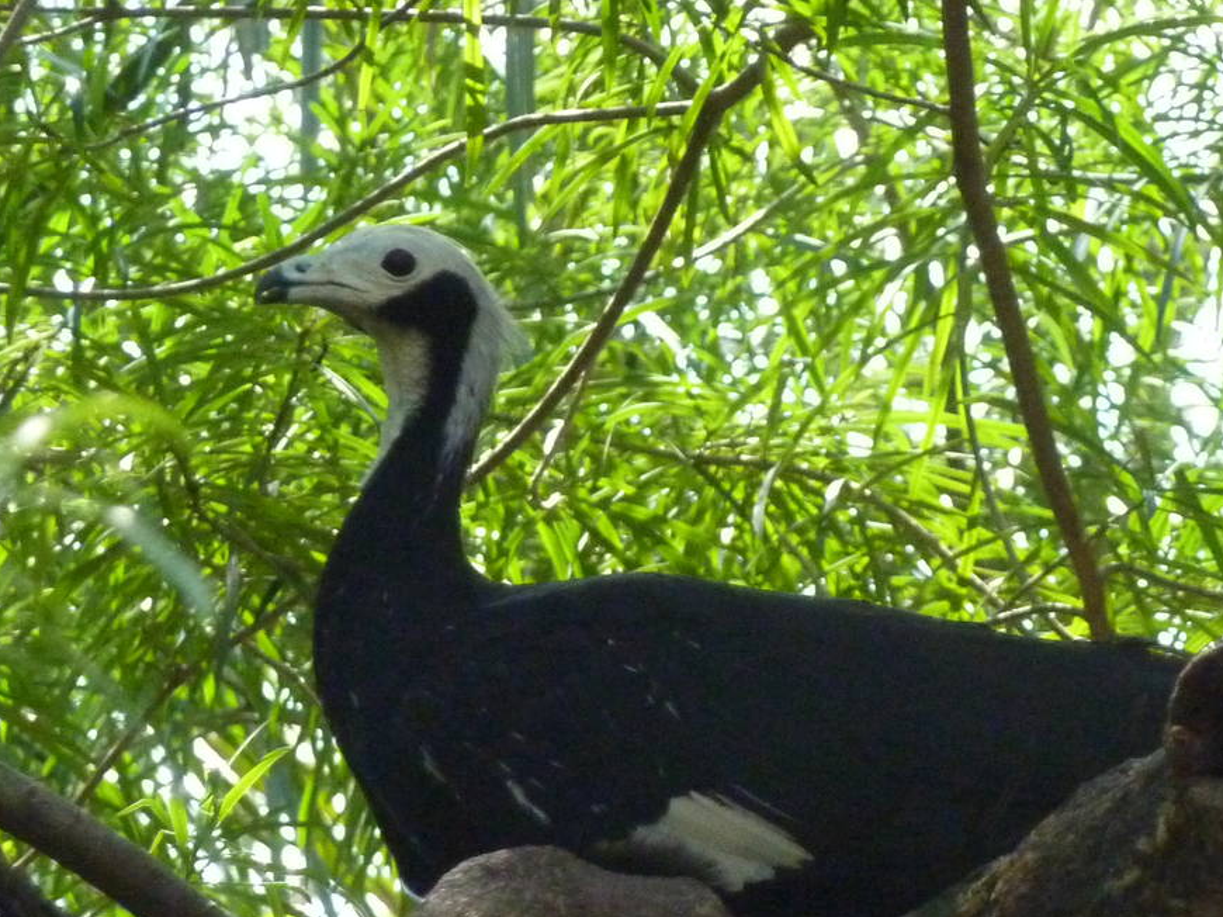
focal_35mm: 552
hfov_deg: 3.6
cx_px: 939
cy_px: 596
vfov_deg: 2.7
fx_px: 19497
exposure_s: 1/250
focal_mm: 49.2
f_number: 4.9
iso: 640
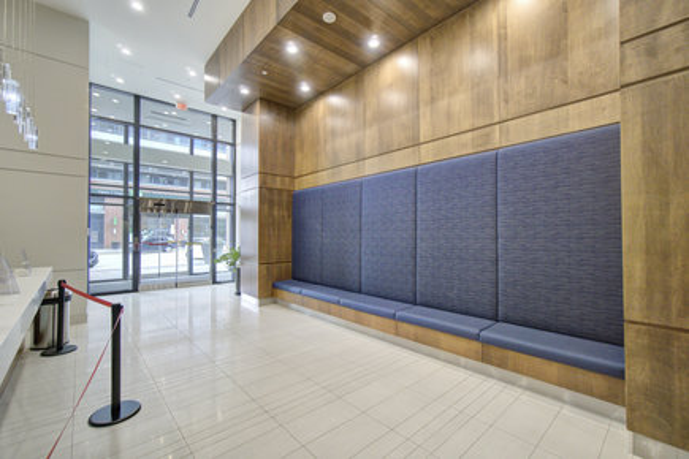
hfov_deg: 100.4
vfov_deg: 77.3
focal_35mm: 15
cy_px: 230
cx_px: 344
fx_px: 287
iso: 800
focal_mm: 10
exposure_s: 1/30
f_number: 8
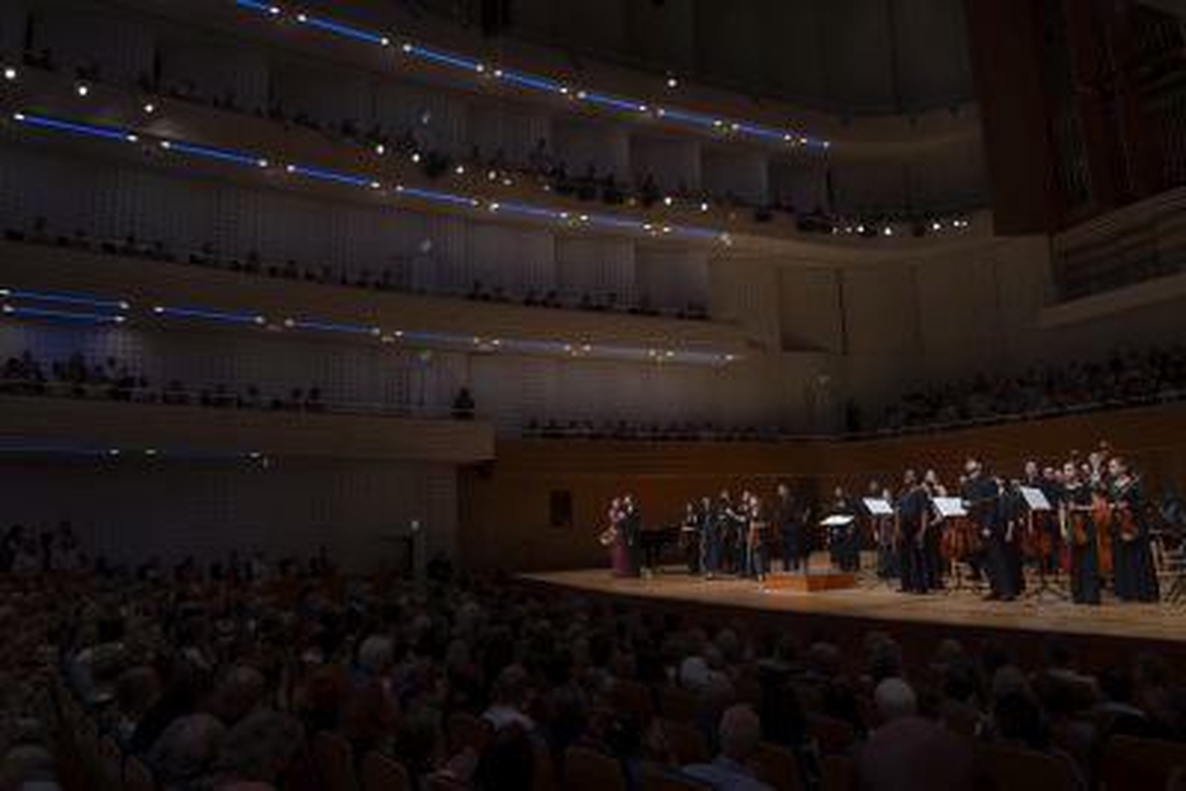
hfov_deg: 73.7
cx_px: 593
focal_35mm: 24
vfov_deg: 53.2
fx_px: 791
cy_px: 396
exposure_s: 1/160
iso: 1600
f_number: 5.6
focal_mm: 24
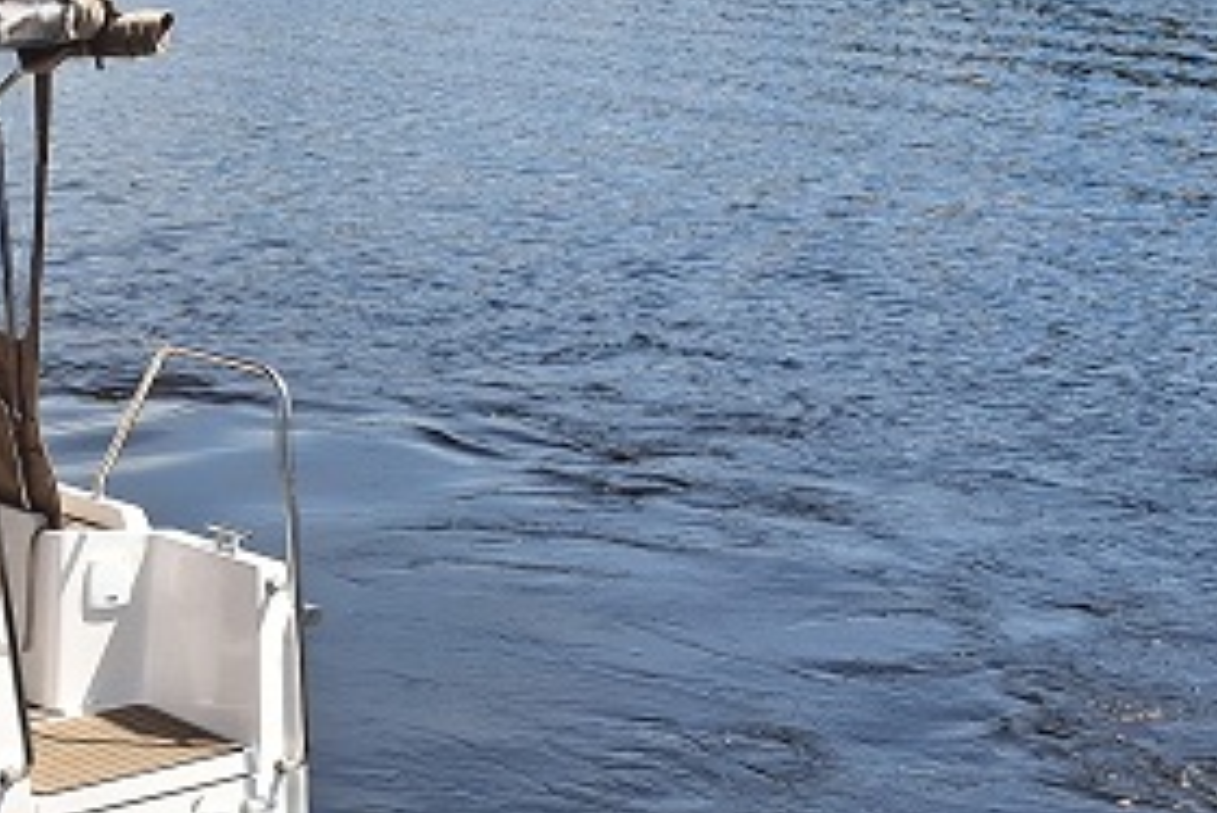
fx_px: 3213
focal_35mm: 95
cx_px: 74
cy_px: 365
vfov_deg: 14.4
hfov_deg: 20.9
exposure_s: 1/1255
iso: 25
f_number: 1.8
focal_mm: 4.69
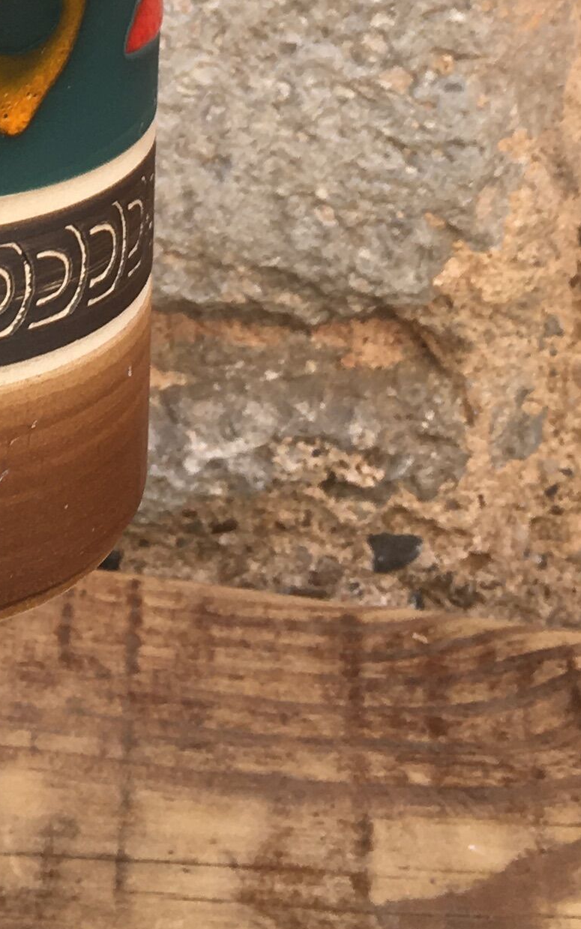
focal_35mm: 100
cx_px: -160
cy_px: -397
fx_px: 2532
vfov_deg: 18.7
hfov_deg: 12.7
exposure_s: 1/159
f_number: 2.2
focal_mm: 4.15
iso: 25
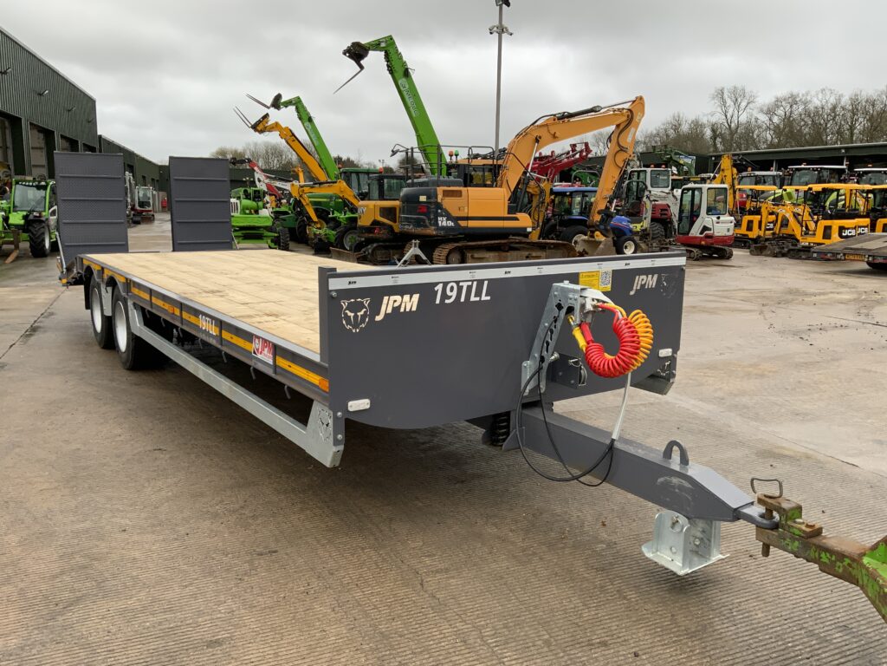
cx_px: 444
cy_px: 333
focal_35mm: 29
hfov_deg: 61.7
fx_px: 743
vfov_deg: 48.2
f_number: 1.8
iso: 16
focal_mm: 3
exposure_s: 1/212
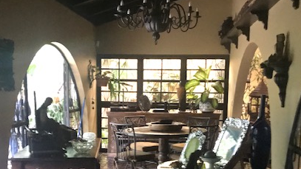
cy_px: 145
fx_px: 383
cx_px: 152
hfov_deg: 42.9
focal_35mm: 48
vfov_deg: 24.4
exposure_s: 1/4
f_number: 1.8
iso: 80
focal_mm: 3.99
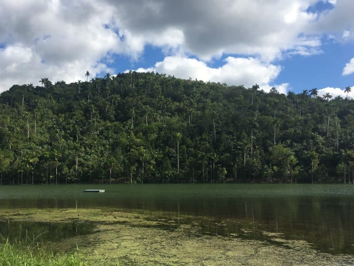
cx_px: 177
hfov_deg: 61.7
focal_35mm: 29
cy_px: 133
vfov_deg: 48.2
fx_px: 297
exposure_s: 1/1832
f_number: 2.2
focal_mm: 4.15
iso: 25
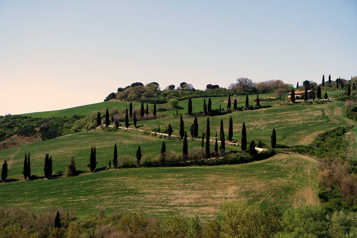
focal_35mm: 77
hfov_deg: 26.3
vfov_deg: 17.7
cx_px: 178
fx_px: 764
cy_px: 119
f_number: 7.1
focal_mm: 50
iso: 100
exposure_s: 1/250
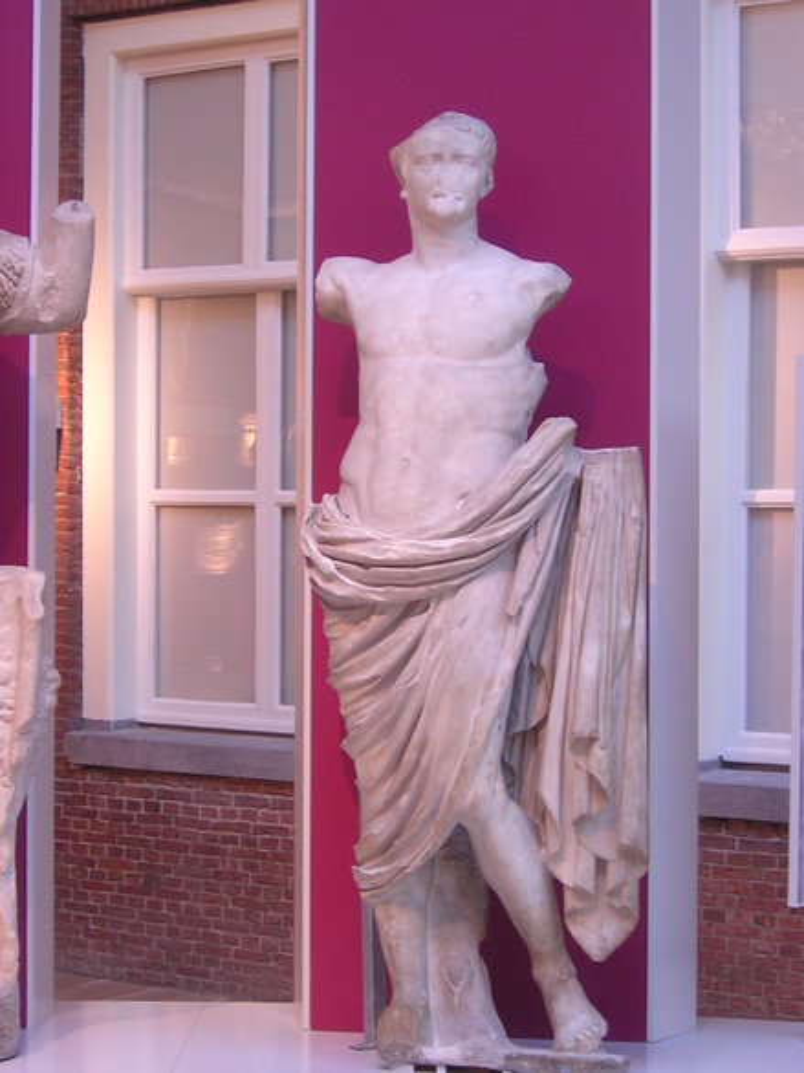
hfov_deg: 13.7
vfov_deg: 18.2
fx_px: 3347
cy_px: 536
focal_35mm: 108
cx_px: 402
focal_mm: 14.1
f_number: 4.7
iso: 154
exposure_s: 1/3.6
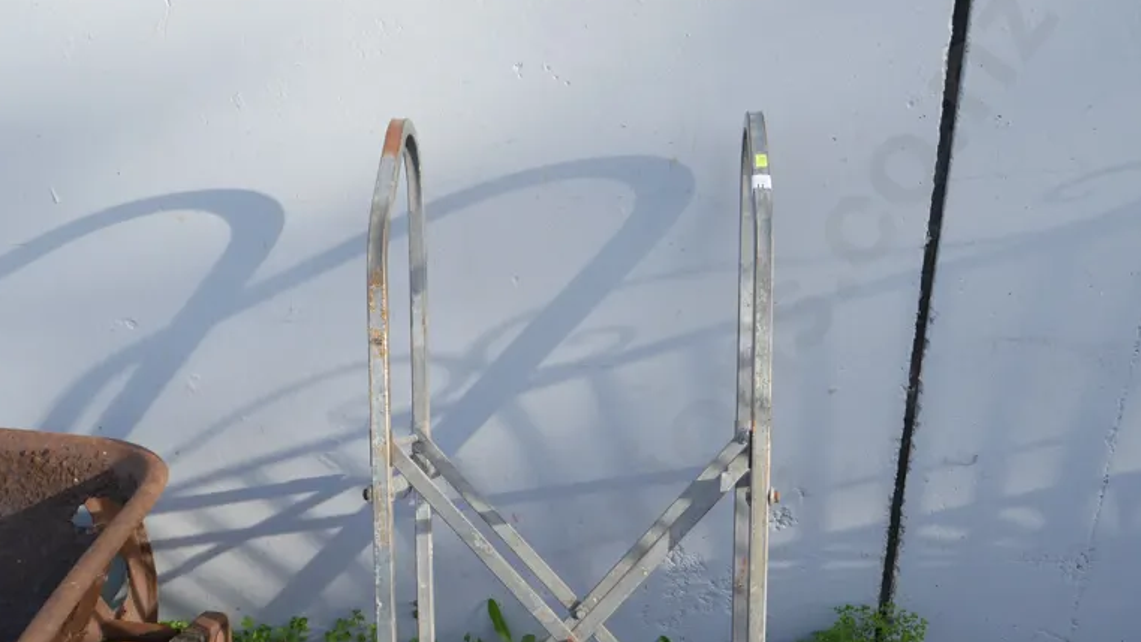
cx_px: 571
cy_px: 612
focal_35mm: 41
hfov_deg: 49.4
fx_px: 1241
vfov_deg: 27.7
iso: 200
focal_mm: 14
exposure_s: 1/250
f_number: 5
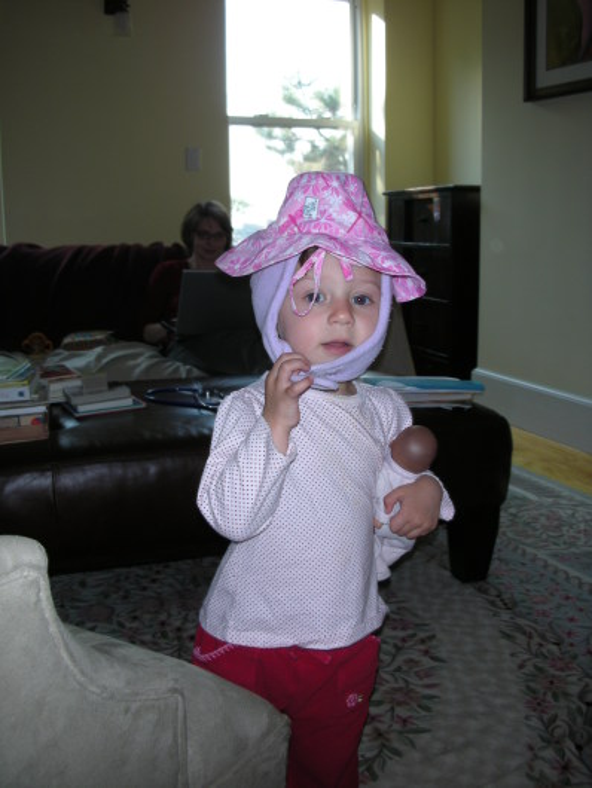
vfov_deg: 52.6
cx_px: 296
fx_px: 797
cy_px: 394
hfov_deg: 40.7
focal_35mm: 35
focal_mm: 5.8
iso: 50
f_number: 2.8
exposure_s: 1/60
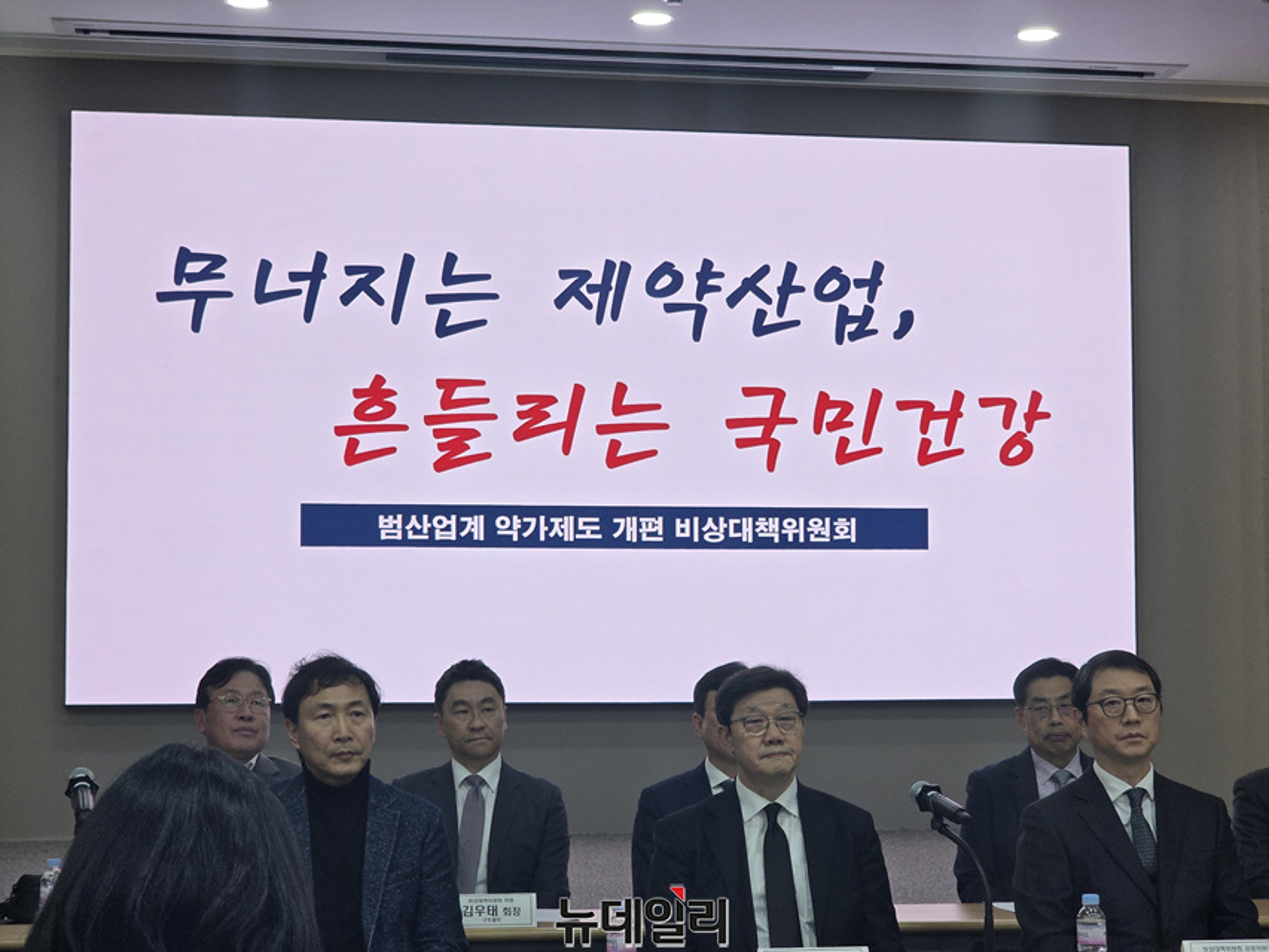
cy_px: 476
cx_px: 634
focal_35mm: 69
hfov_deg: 28.2
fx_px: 2530
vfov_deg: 21.3
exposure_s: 1/120
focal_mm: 7.9
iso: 80
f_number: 2.4
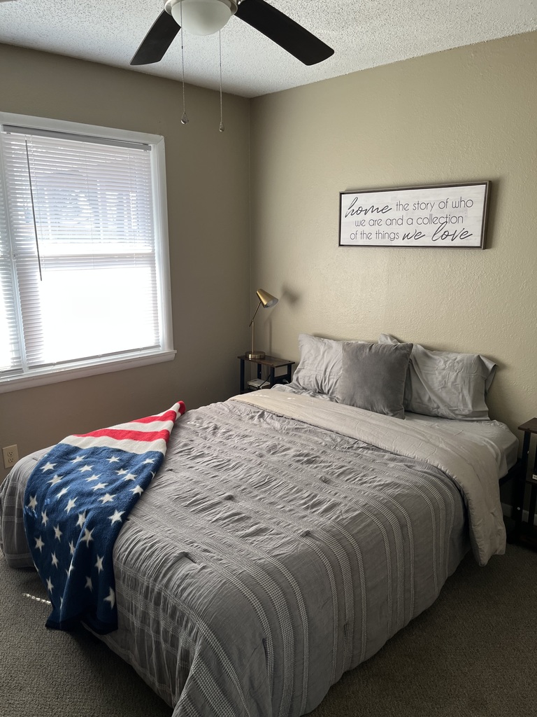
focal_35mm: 26
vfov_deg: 67.3
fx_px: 538
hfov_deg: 53.1
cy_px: 358
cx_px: 268
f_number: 1.6
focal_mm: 5.1
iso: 80
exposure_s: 1/60
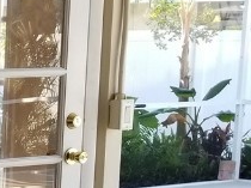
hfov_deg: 12.8
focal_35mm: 127
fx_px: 920
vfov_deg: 11.4
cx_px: -302
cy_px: 234
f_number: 1.7
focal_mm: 4.25
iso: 80
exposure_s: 1/120
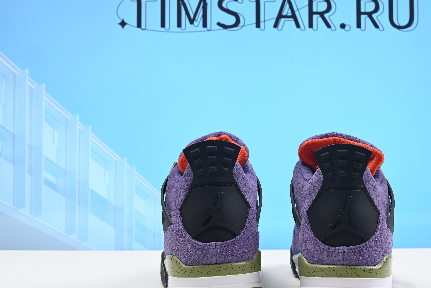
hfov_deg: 36.8
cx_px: 254
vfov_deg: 25.1
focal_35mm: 54
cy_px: 150
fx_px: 647
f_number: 16
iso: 100
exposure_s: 1/2
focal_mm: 41
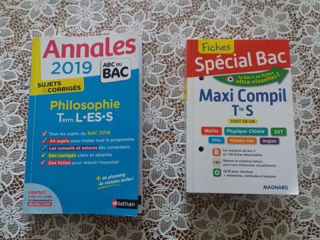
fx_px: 259
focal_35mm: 28
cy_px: 120
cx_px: 160
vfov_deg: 49.7
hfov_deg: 63.4
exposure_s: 1/17
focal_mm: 3.7
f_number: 1.9
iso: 200
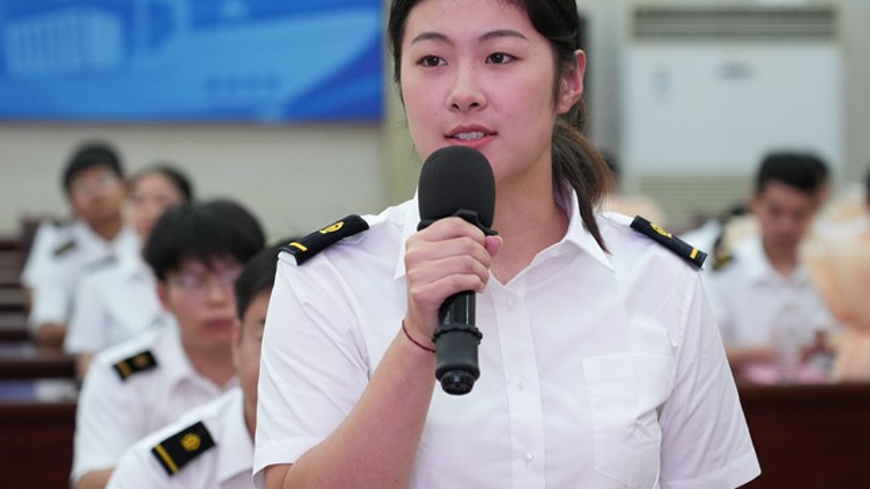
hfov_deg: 16.1
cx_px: 463
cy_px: 167
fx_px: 3067
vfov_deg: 9.1
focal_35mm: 133
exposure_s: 1/125
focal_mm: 102
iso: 2000
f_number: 4
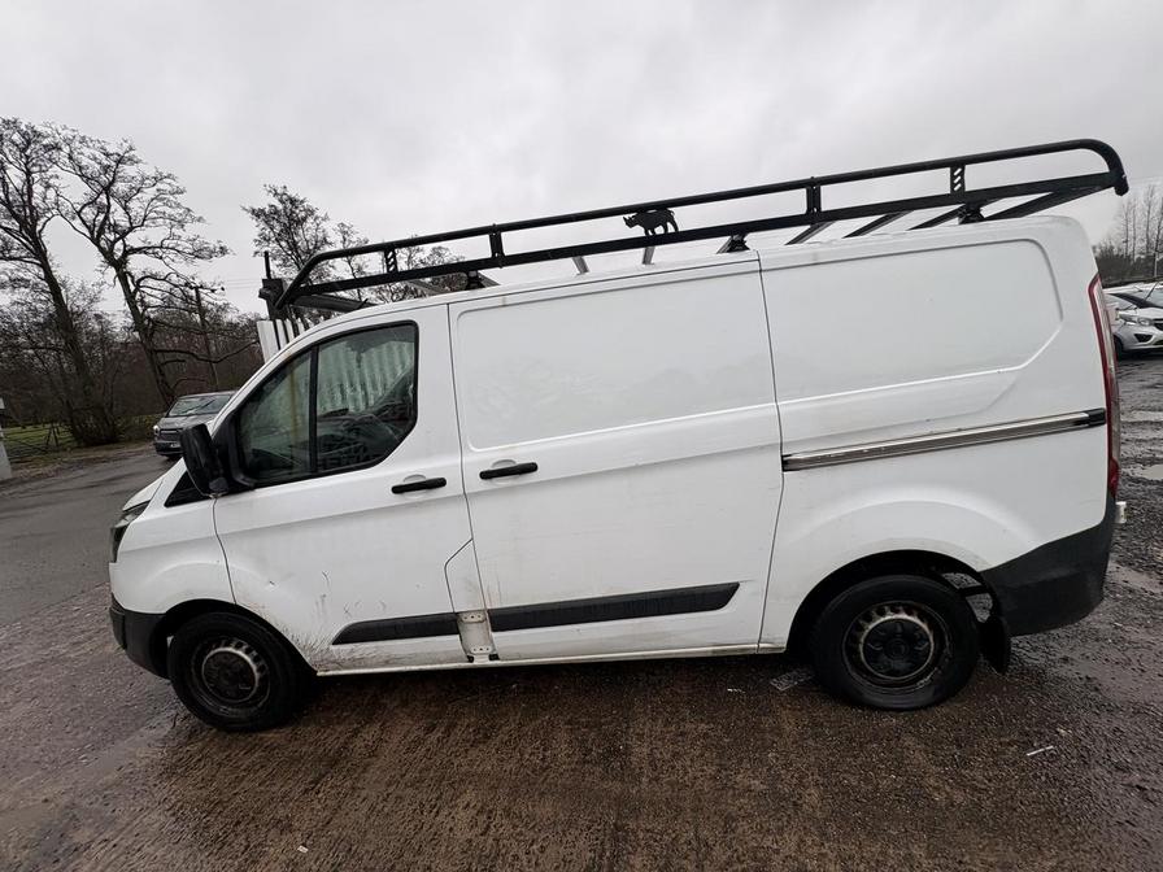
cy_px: 436
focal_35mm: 14
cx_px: 582
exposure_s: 1/241
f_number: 2.2
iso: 40
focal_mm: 2.22
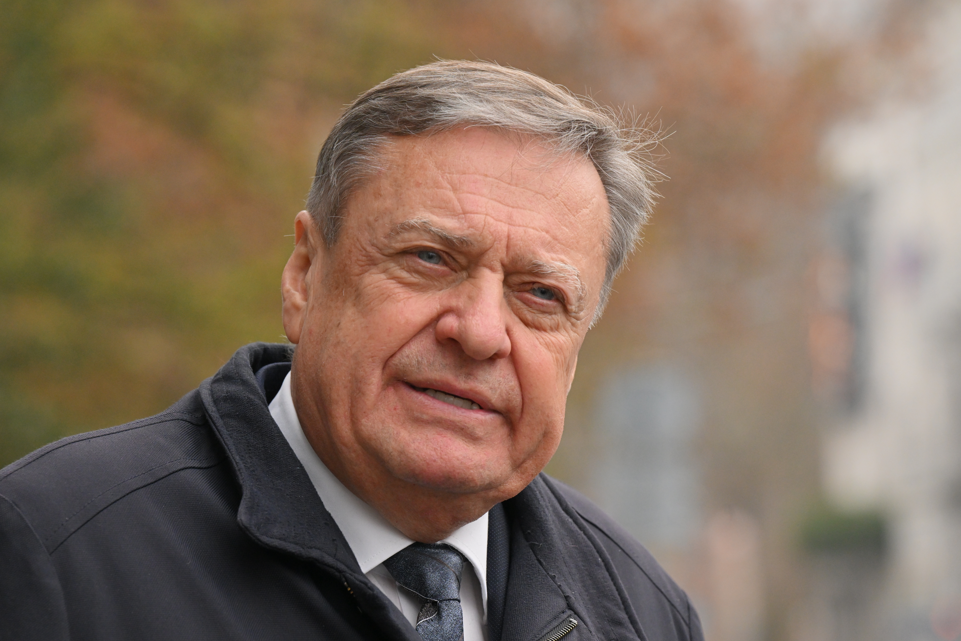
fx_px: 5365
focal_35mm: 201
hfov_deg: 10.2
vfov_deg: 6.8
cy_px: 321
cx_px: 481
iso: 2500
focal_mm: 200
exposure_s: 1/1600
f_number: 7.1
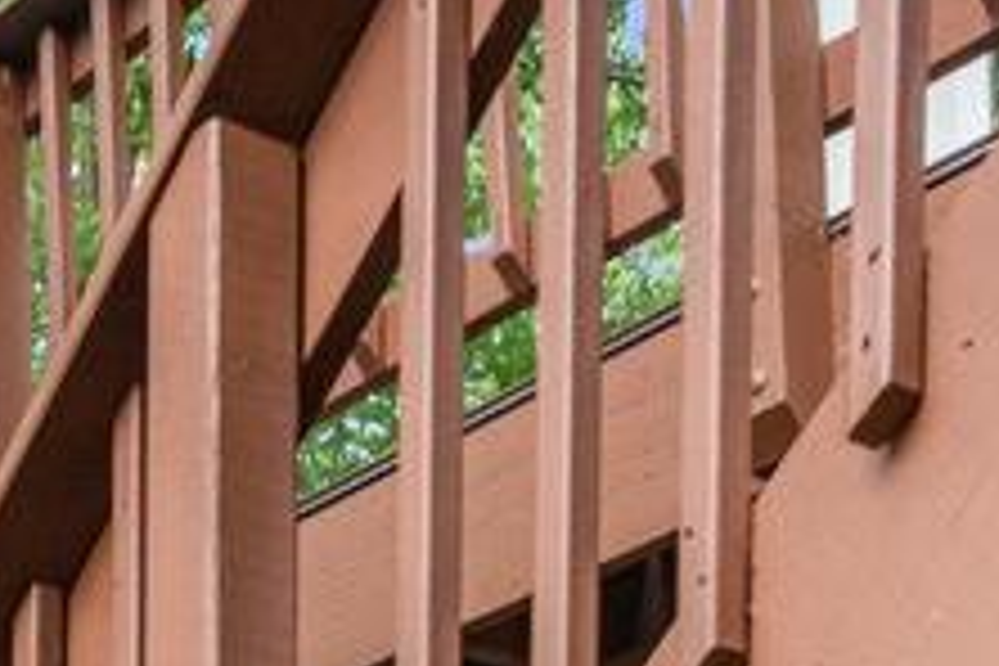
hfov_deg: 19.2
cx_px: 32
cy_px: 1714
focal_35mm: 104
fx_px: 2886
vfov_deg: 10.7
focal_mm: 16
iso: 1250
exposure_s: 1/400
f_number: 8
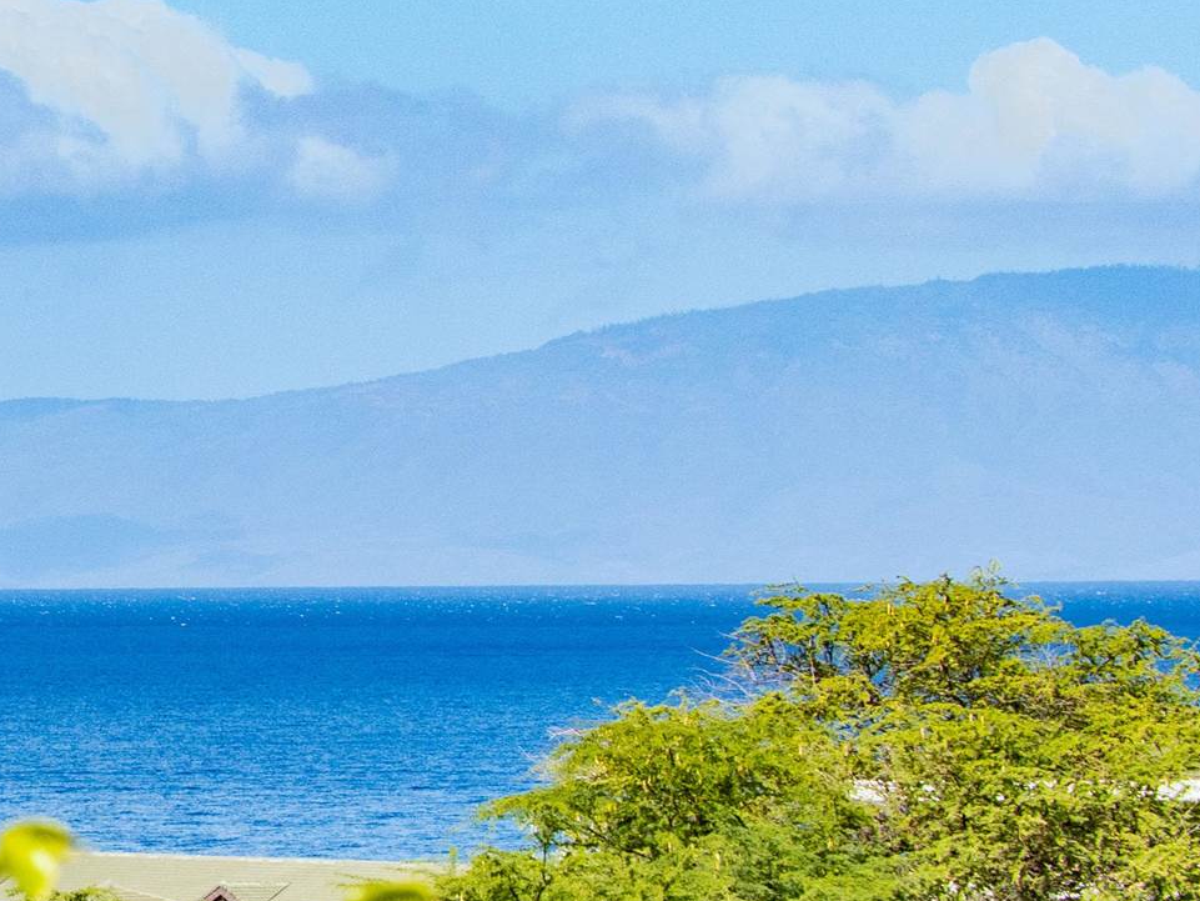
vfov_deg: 3.5
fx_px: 14839
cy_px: 636
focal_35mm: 428
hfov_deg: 4.6
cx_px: -182
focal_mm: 67
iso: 400
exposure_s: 1/250
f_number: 8
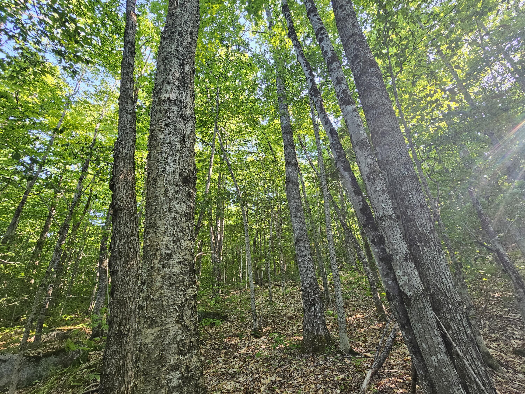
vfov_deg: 89.9
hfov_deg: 106.2
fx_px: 197
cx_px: 262
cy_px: 197
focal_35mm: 13
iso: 125
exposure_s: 1/50
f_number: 2.2
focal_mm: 2.2
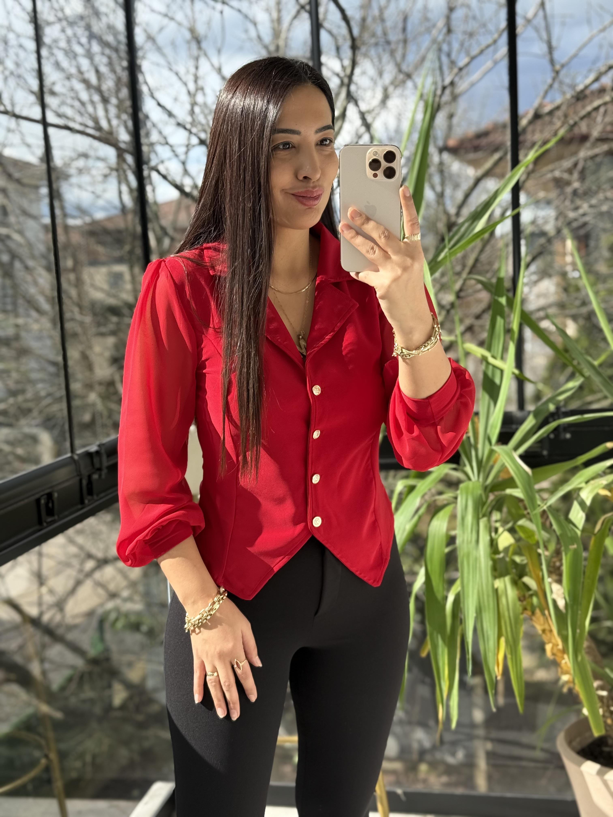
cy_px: 408
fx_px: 1133
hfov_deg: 30.3
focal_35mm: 48
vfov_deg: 39.7
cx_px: 306
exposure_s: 1/1000
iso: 100
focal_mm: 6.76
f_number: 1.78
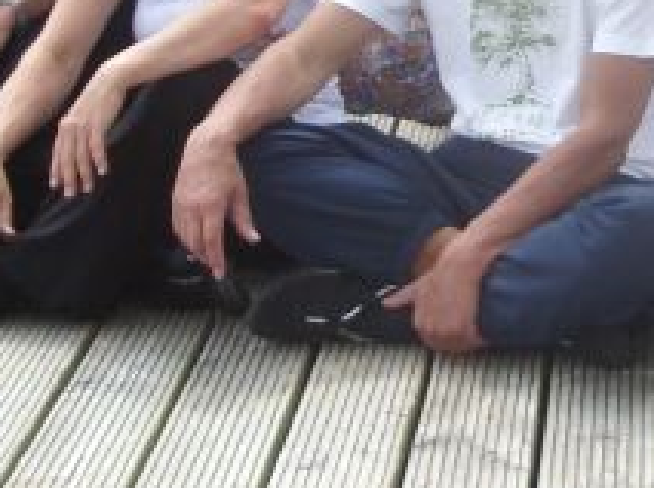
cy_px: -267
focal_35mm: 175
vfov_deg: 8.3
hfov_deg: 11.1
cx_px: 757
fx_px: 3301
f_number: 2.8
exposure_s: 1/309
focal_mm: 6.3
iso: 50
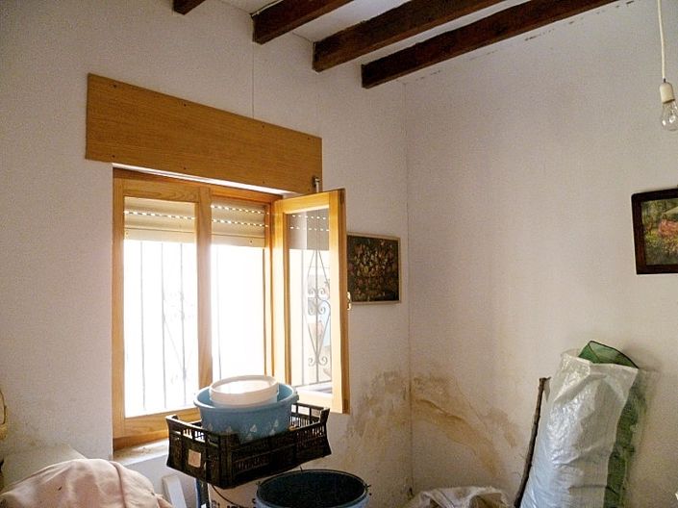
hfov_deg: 63.5
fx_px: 548
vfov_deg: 49.7
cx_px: 339
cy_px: 254
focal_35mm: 28
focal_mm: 5
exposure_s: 1/30
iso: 125
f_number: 2.8
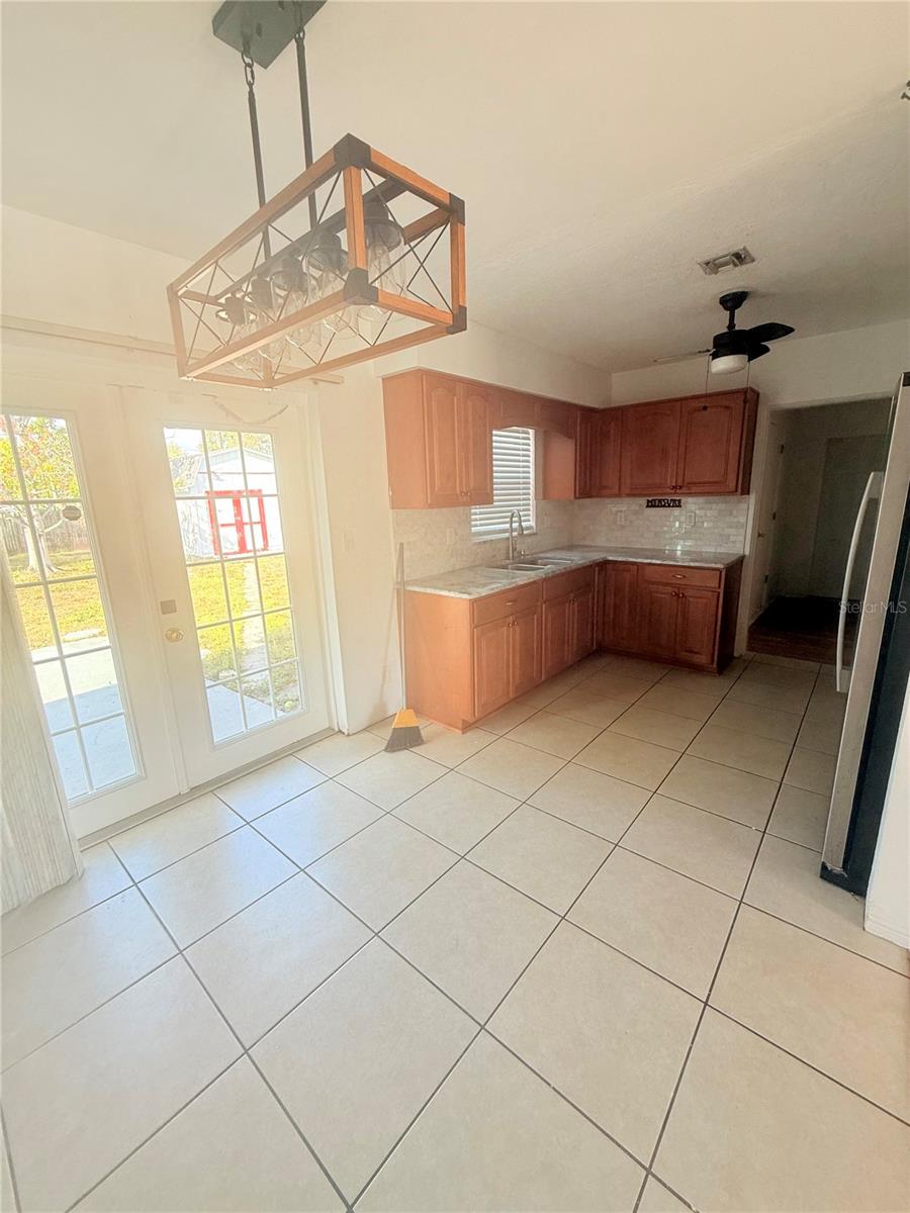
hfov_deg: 85.7
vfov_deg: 102.1
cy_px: 606
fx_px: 491
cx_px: 455
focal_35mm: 14
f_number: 2.2
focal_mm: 2.22
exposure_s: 1/99
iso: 100
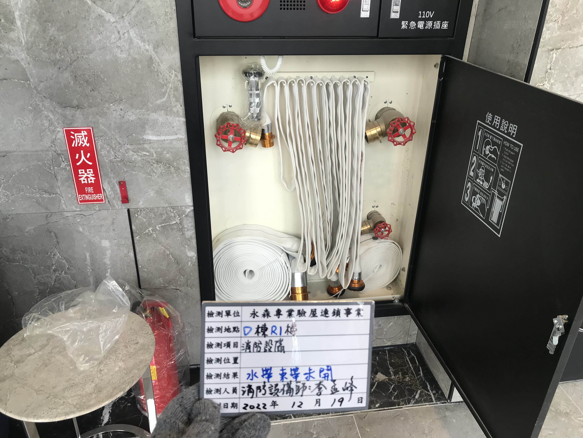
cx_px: 292
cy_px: 219
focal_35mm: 28
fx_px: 472
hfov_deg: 63.4
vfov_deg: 49.7
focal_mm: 3.99
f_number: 1.8
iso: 25
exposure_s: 1/60
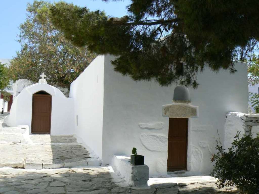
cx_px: 130
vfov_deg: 37.7
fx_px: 284
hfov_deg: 49.0
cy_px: 97
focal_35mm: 38
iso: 80
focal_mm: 6
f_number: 5.6
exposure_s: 1/400
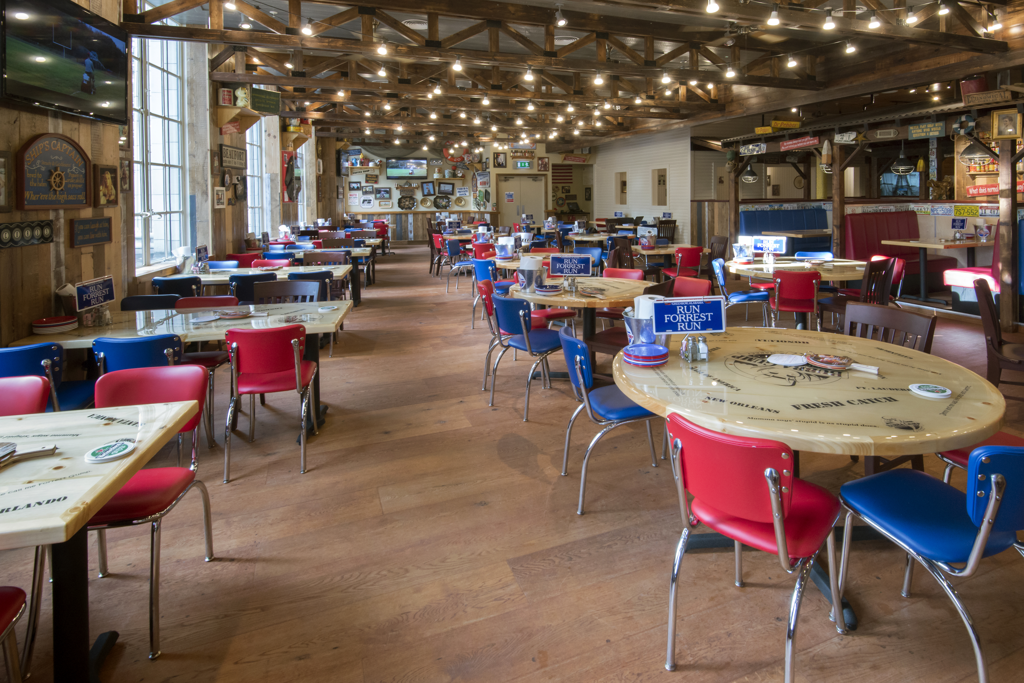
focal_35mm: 16
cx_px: 512
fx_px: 455
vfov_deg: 73.8
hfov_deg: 96.7
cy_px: 342
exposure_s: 1/25
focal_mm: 16
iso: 1600
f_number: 11
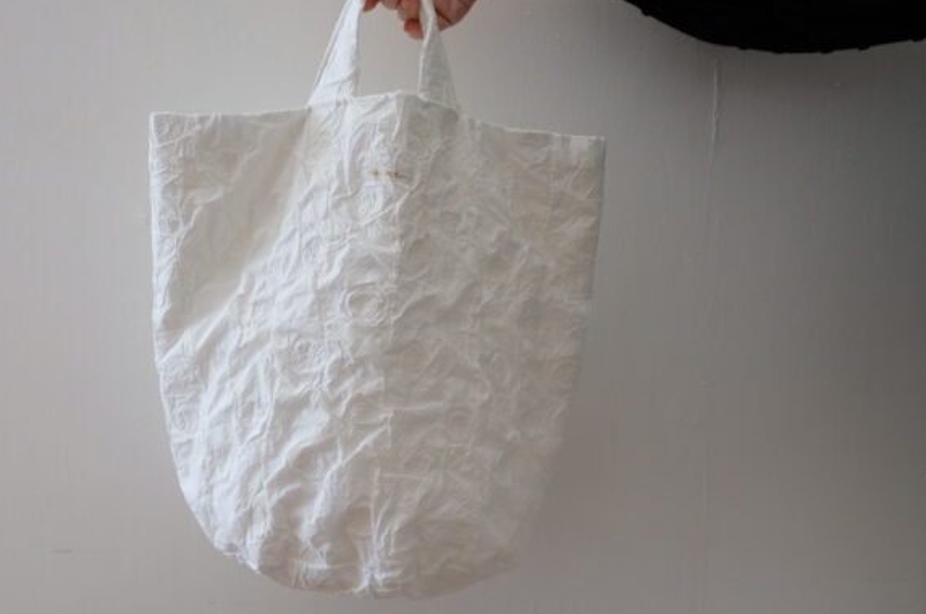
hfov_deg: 56.9
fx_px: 847
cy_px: 316
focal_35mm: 33
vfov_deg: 39.8
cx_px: 375
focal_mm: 18
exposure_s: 1/125
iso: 1600
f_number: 5.6
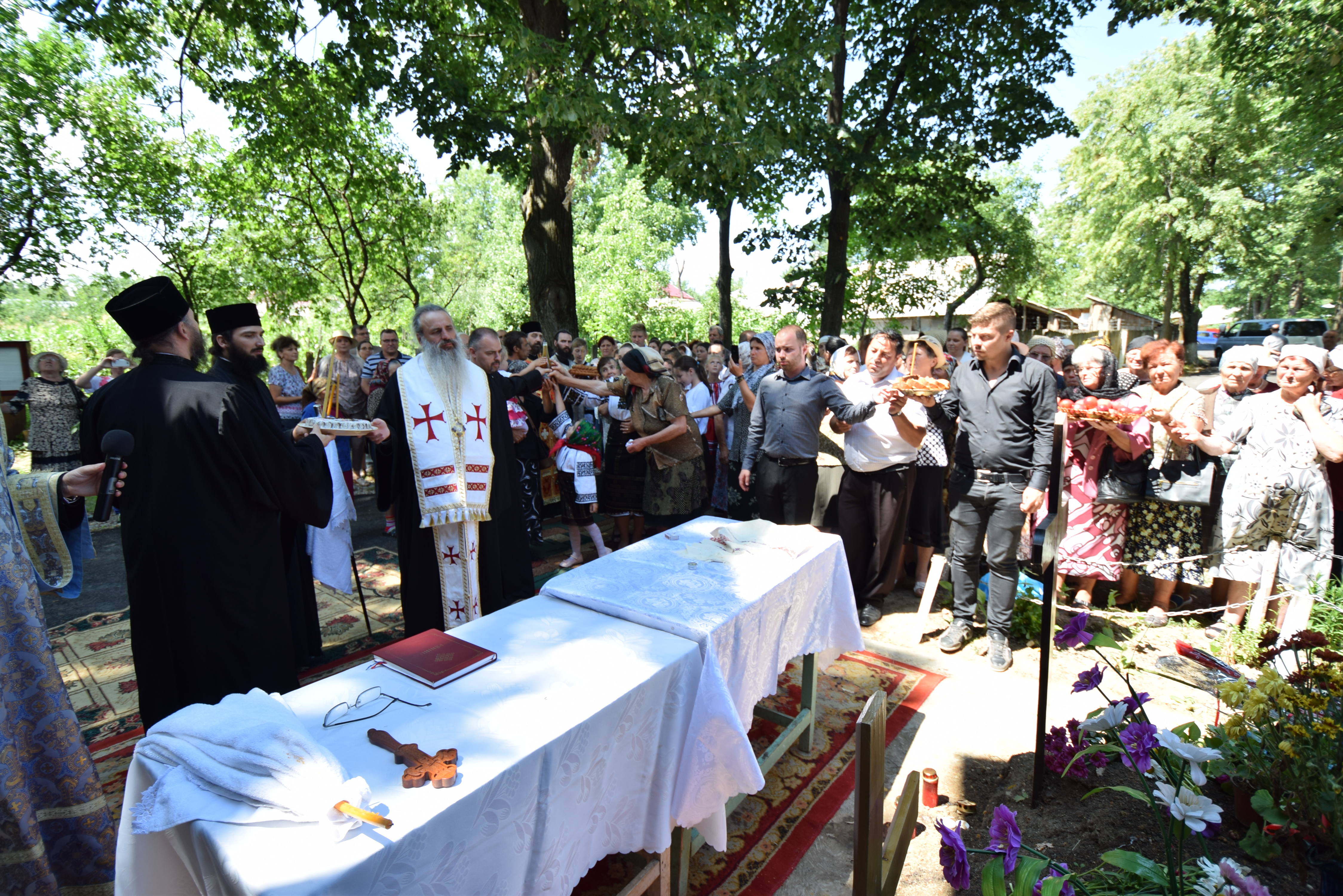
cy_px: 448
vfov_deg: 72.1
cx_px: 672
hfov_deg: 95.0
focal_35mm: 16
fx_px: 616
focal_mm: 11
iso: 100
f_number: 3.5
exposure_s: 1/125
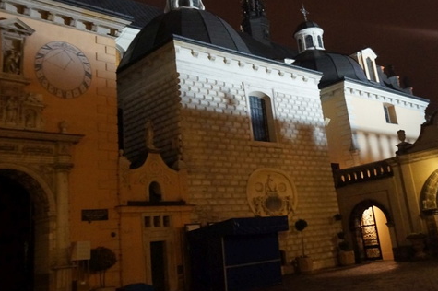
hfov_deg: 48.5
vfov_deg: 32.9
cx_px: 234
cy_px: 86
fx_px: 486
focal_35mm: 40
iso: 3200
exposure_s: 1/15
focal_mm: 16
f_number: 3.5
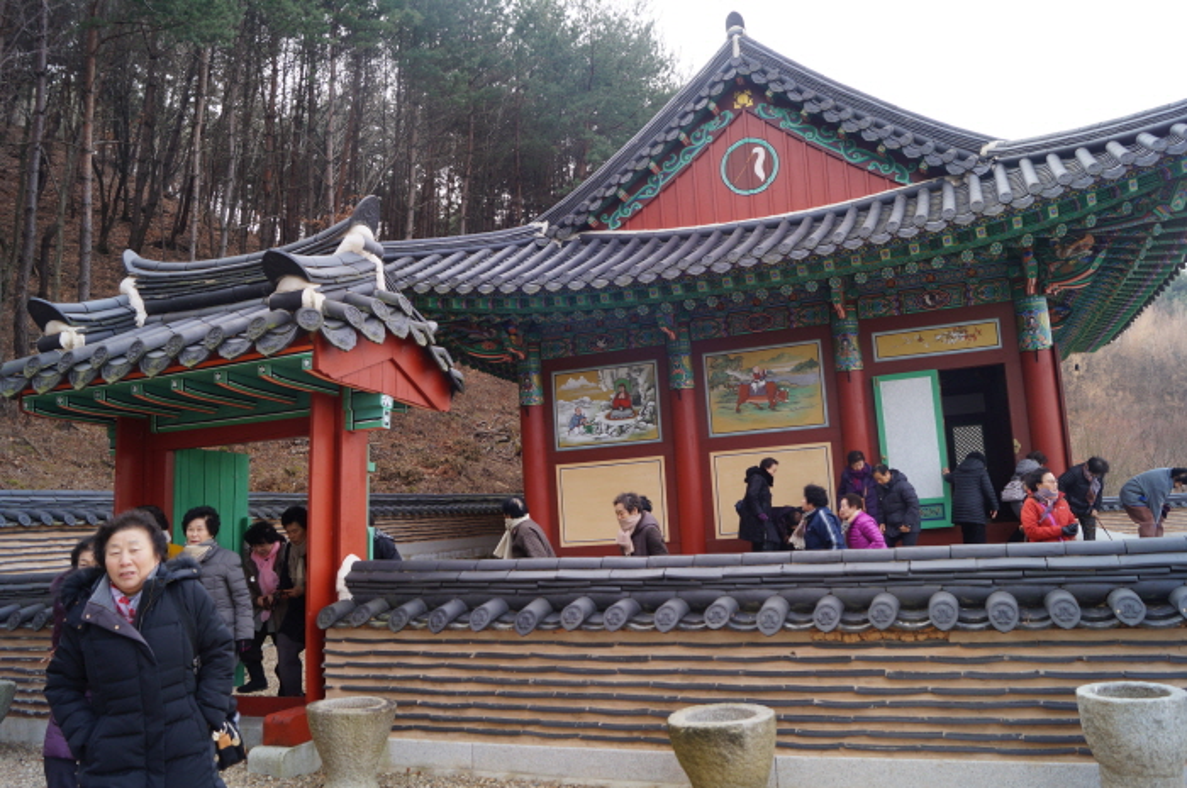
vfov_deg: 47.8
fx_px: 889
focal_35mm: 27
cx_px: 594
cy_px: 394
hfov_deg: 67.4
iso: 100
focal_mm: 18
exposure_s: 1/80
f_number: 5.6
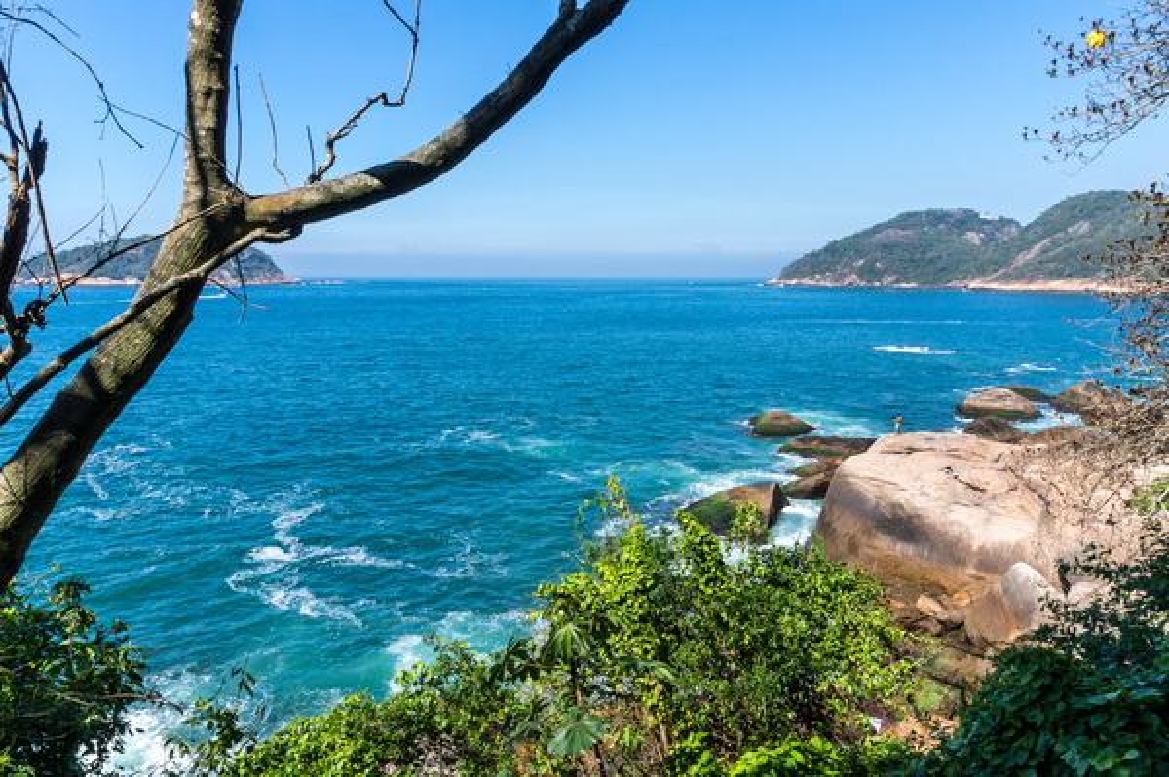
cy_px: 388
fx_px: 779
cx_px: 584
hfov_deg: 73.8
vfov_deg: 53.1
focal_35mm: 24
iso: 200
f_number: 16
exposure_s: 1/160
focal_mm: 16
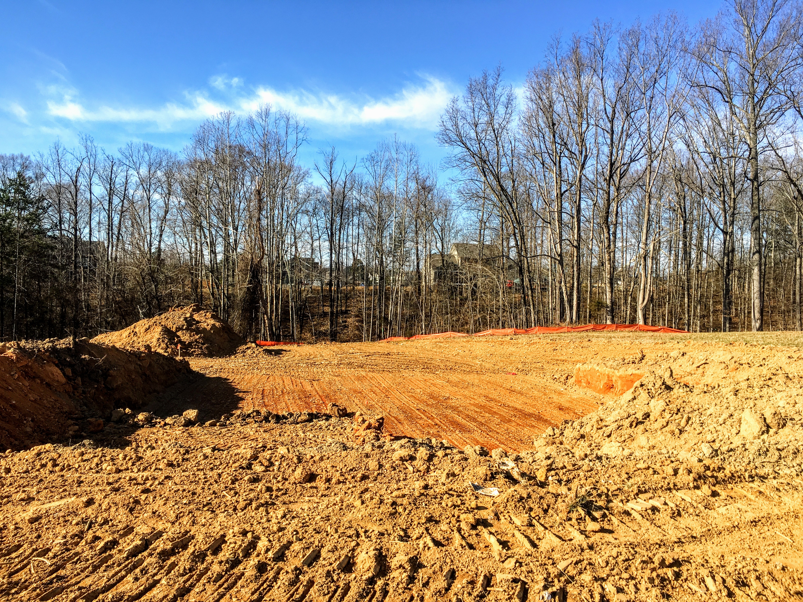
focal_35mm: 29
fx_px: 673
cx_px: 402
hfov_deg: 61.7
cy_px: 301
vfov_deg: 48.2
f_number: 2.2
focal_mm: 4.15
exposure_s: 1/1012
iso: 25
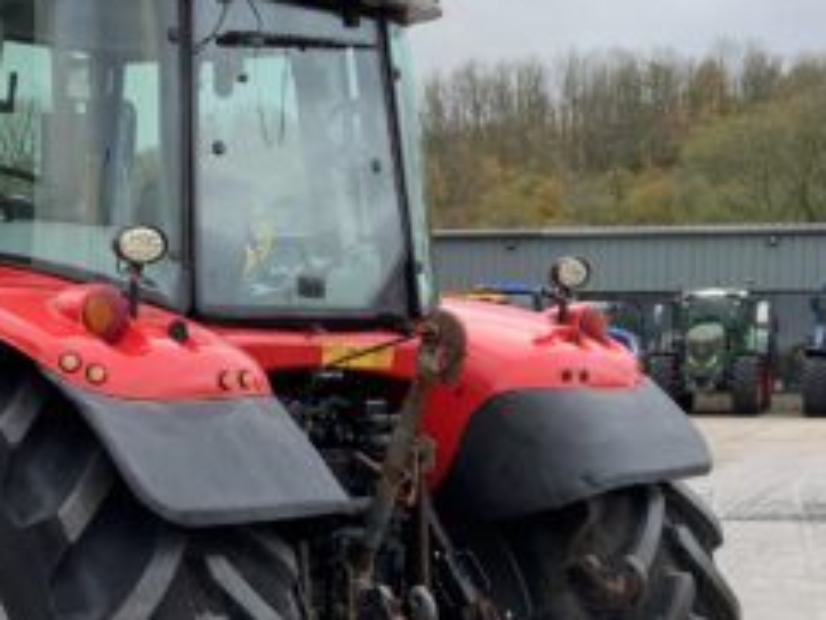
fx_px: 1838
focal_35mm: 77
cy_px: 469
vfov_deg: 19.0
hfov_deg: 25.1
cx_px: 250
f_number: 1.8
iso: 16
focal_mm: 3
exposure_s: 1/286
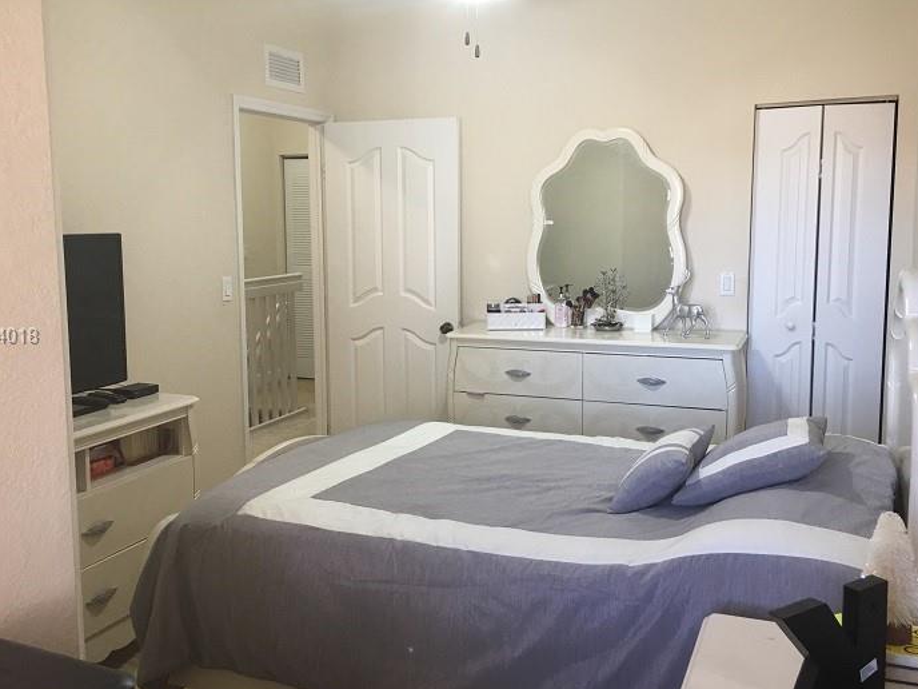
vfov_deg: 41.8
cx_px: 473
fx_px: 902
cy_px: 337
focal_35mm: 34
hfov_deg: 53.9
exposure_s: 1/15
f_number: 2.2
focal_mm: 4.15
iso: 32
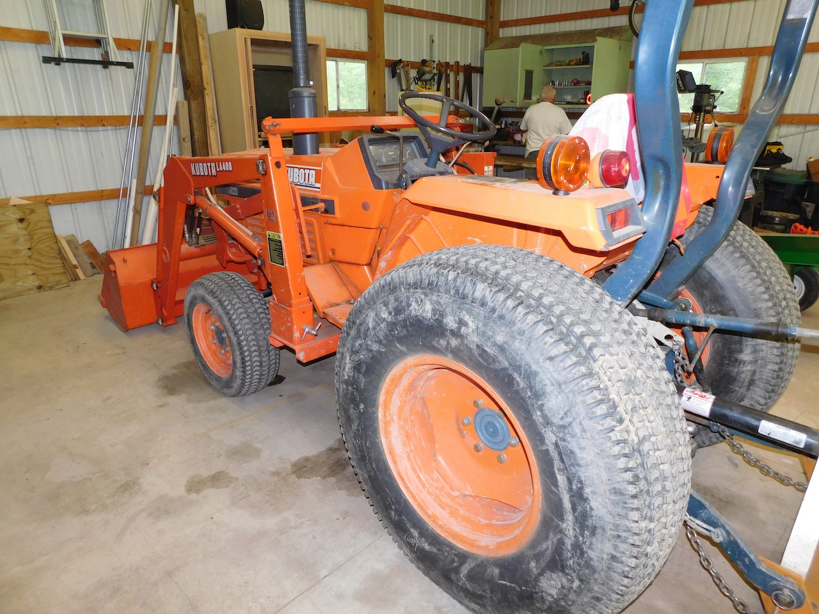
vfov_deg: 58.9
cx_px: 410
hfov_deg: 73.9
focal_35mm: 23
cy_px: 307
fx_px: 544
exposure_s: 1/30
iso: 200
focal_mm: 4
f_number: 3
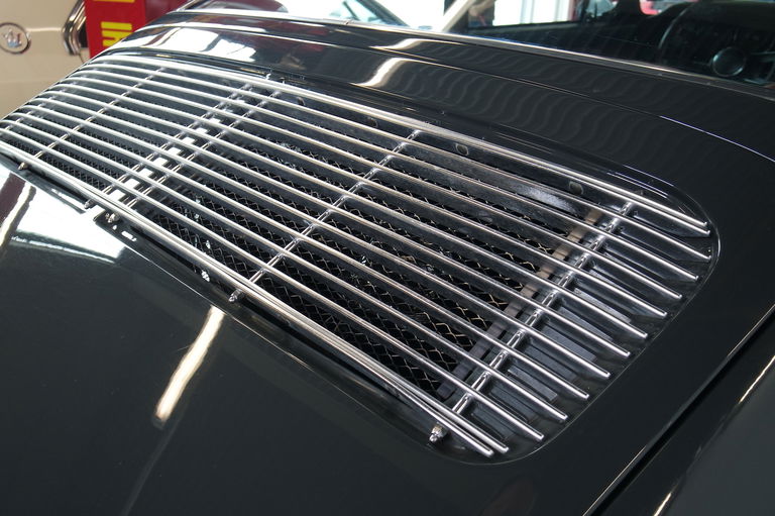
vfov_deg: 44.9
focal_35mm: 29
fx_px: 624
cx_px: 388
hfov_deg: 63.7
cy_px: 258
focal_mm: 11
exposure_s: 1/40
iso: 400
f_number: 4
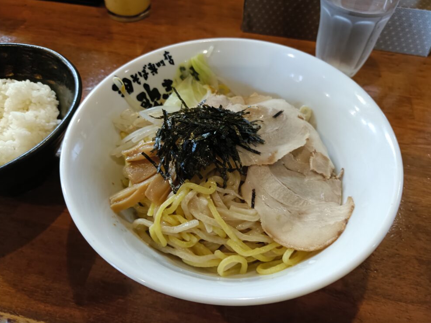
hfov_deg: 67.3
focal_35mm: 26
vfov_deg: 53.0
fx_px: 324
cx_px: 220
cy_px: 161
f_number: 1.7
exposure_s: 1/25
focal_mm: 4.7
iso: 1000
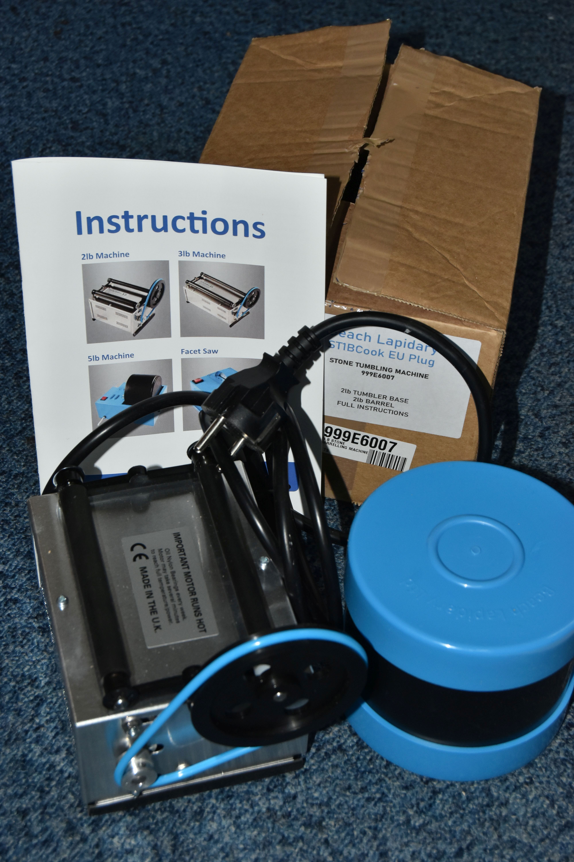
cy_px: 431
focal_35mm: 60
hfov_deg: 22.6
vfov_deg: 33.4
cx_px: 287
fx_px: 1435
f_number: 8
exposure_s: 1/60
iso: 800
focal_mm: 40
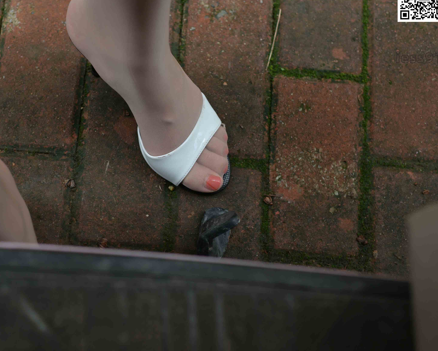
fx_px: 674
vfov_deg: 29.1
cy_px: 182
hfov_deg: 35.4
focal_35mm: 52
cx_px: 124
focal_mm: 35
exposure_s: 1/160
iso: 80
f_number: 3.2
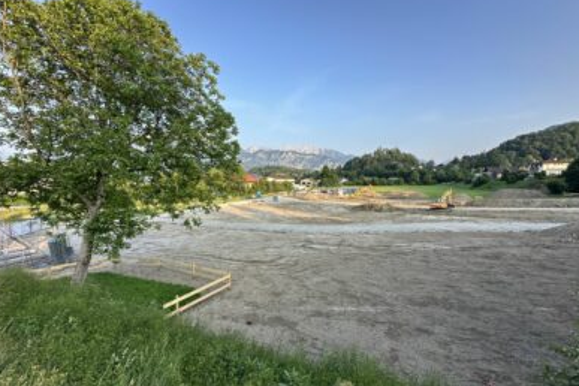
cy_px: 204
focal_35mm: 15
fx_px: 241
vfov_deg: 77.3
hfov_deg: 100.4
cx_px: 290
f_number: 2.2
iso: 40
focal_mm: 2.22
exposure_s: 1/243
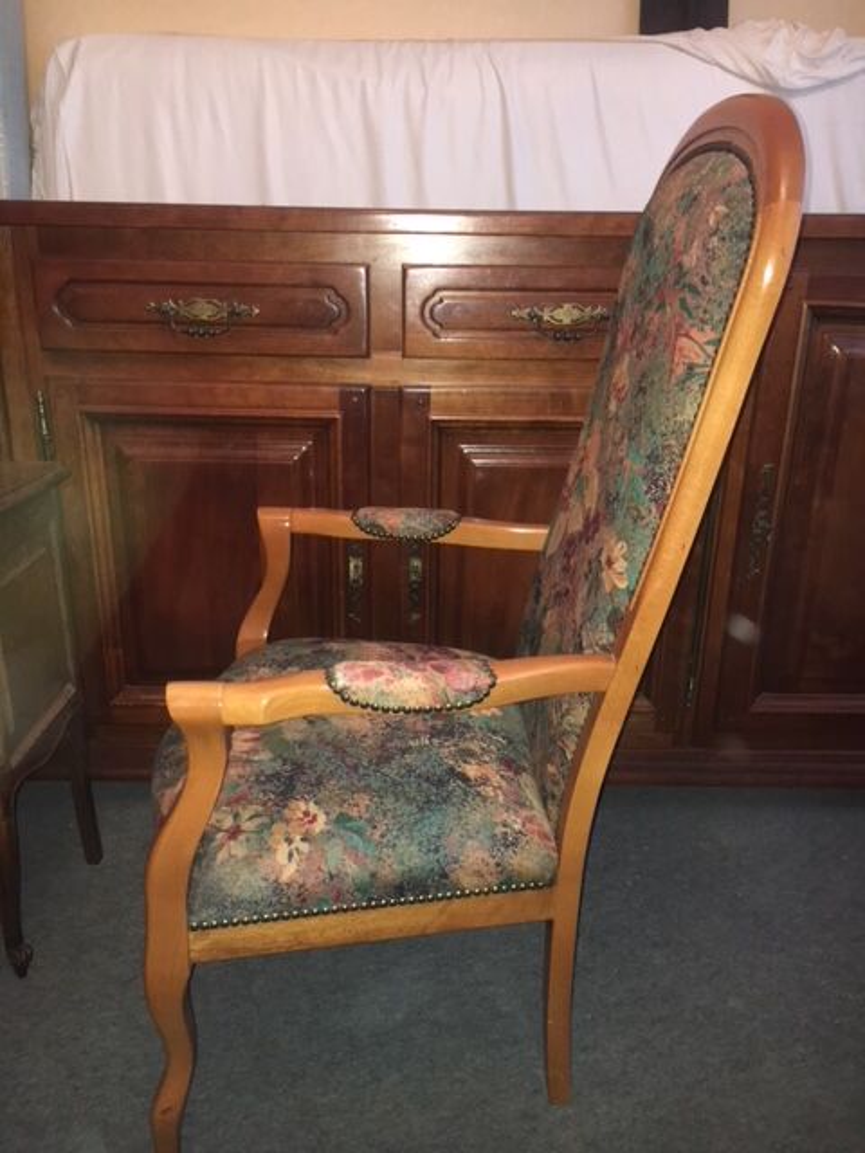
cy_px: 576
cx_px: 432
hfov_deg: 48.2
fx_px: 966
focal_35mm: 29
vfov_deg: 61.7
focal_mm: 4.15
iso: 160
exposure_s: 1/17
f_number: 2.2
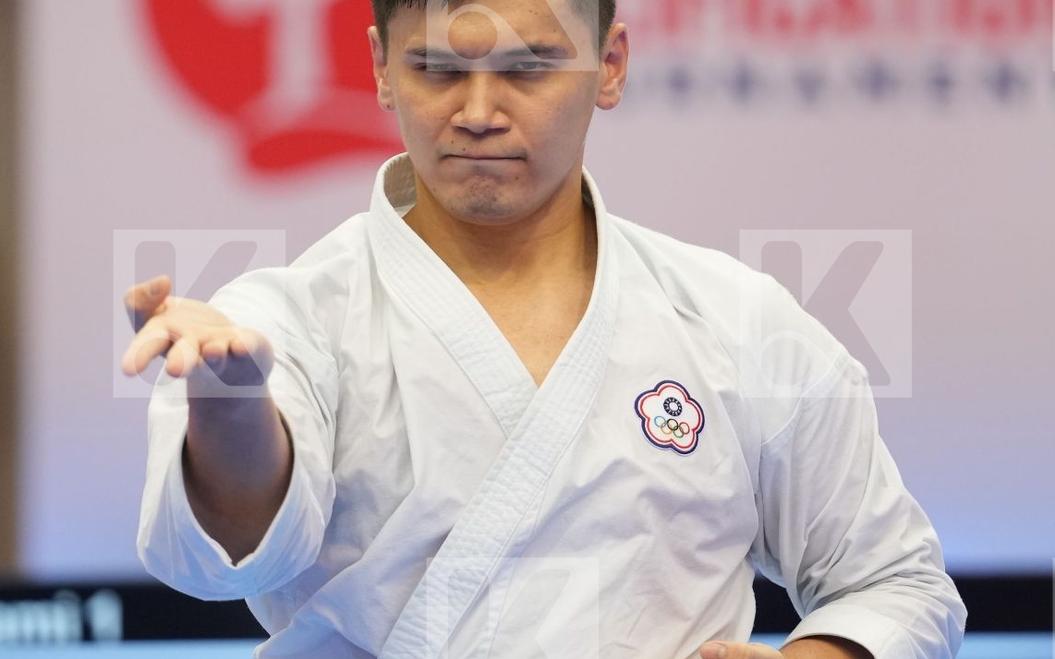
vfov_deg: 2.7
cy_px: 314
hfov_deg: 4.4
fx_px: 13860
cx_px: 513
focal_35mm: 482
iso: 1250
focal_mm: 200
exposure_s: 1/500
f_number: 2.8
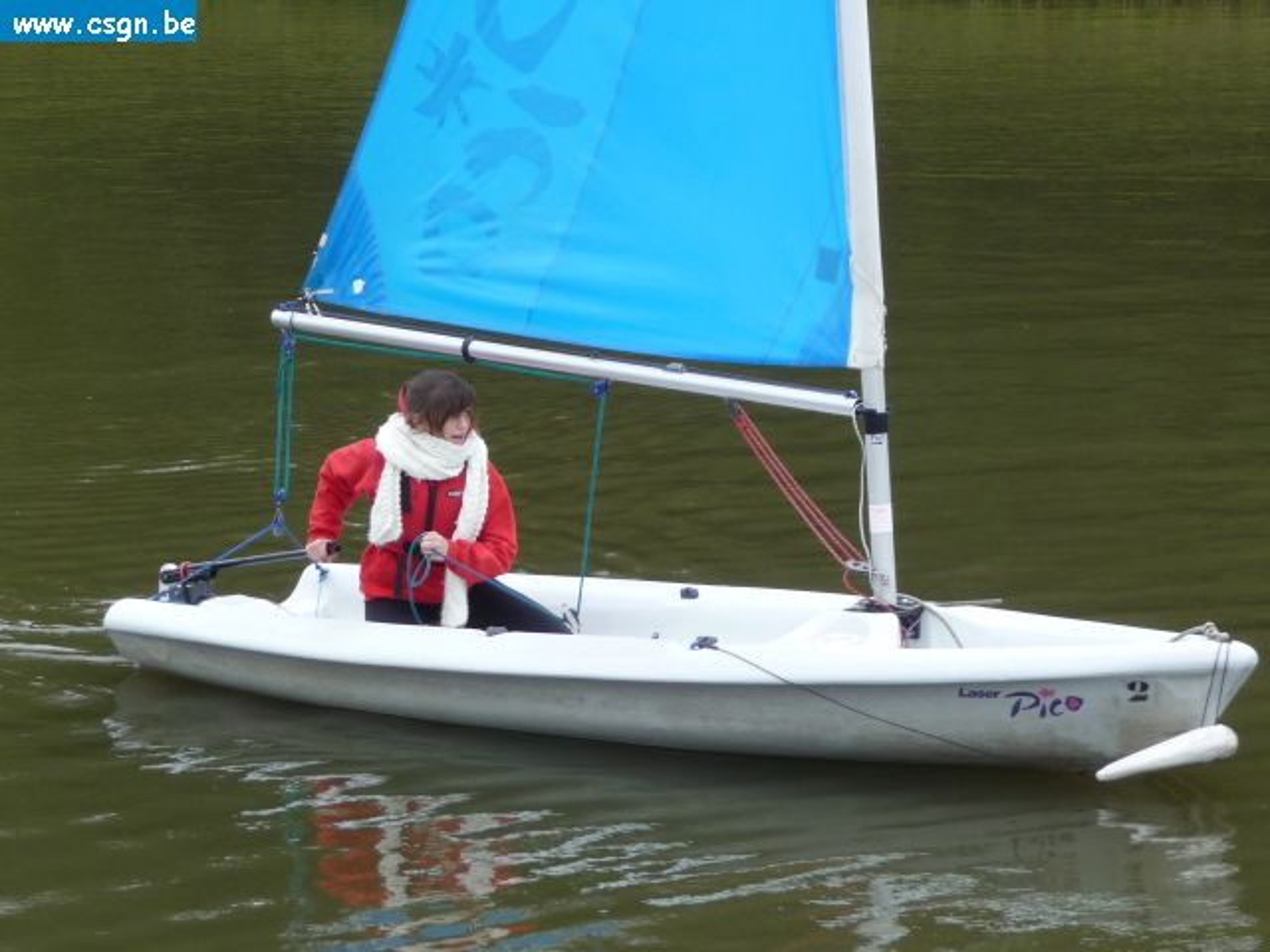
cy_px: 476
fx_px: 4769
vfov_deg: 11.4
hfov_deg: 15.2
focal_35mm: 130
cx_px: 635
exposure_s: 1/125
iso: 100
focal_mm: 16.3
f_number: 4.7
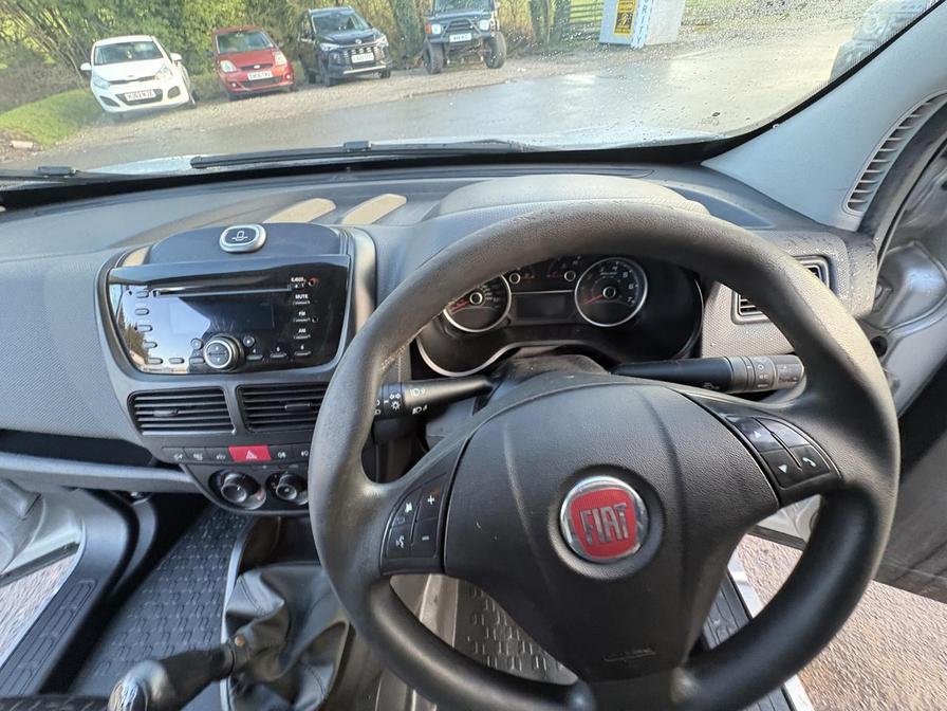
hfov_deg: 102.1
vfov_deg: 85.7
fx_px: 383
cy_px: 356
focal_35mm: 14
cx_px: 474
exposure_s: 1/60
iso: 400
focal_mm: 2.22
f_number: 2.2
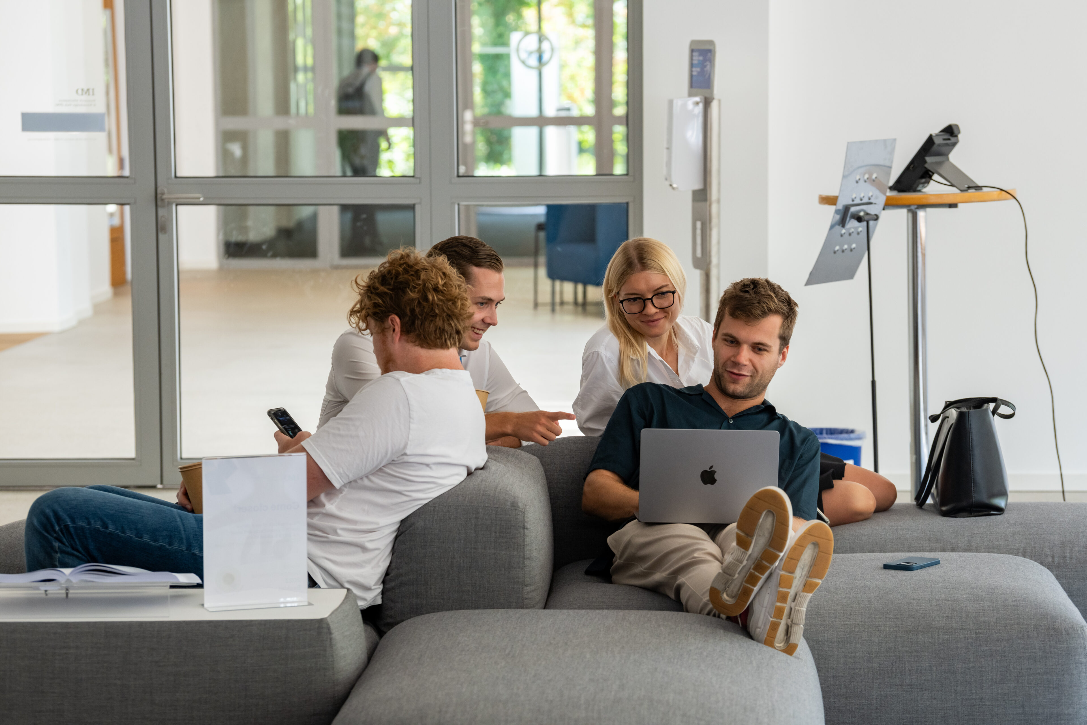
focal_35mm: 125
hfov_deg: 16.4
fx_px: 3774
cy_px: 362
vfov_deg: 11.0
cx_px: 544
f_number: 5.6
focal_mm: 125
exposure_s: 1/125
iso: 640
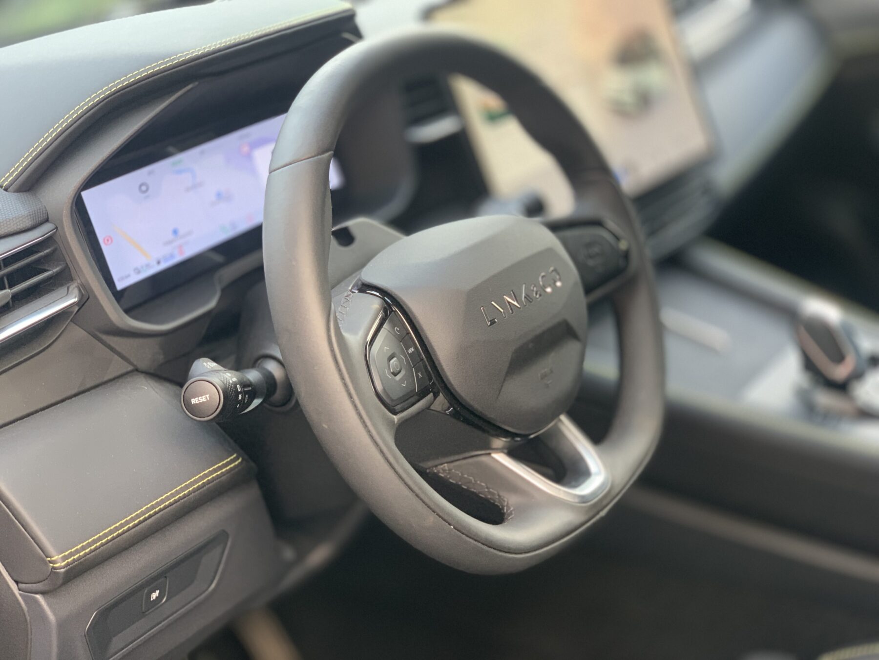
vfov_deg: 28.0
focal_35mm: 52
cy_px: 330
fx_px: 1320
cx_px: 440
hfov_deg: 36.8
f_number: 2.4
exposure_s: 1/60
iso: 125
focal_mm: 6
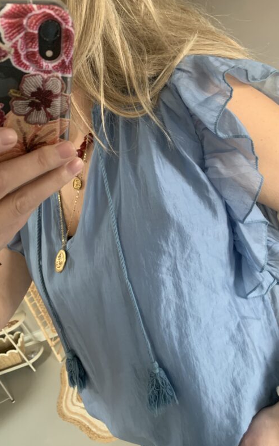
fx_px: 341
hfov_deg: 44.5
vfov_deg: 66.5
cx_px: 150
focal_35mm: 28
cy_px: 223
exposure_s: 1/60
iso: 320
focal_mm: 4.25
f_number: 1.8
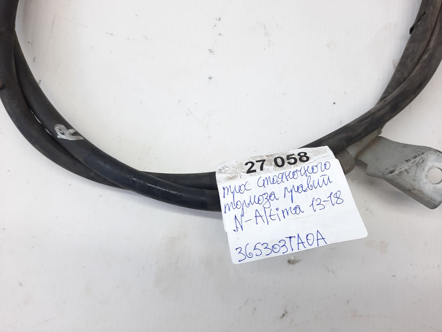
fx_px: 319
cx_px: 221
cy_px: 166
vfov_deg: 54.9
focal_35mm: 25
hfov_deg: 69.4
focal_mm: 4.6
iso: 64
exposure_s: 1/50
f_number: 2
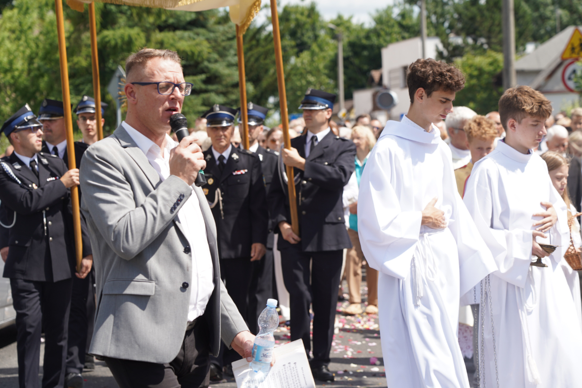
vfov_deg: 13.0
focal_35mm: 105
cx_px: 291
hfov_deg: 19.5
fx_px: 1698
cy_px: 194
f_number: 6.3
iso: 100
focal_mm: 105
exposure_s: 1/250
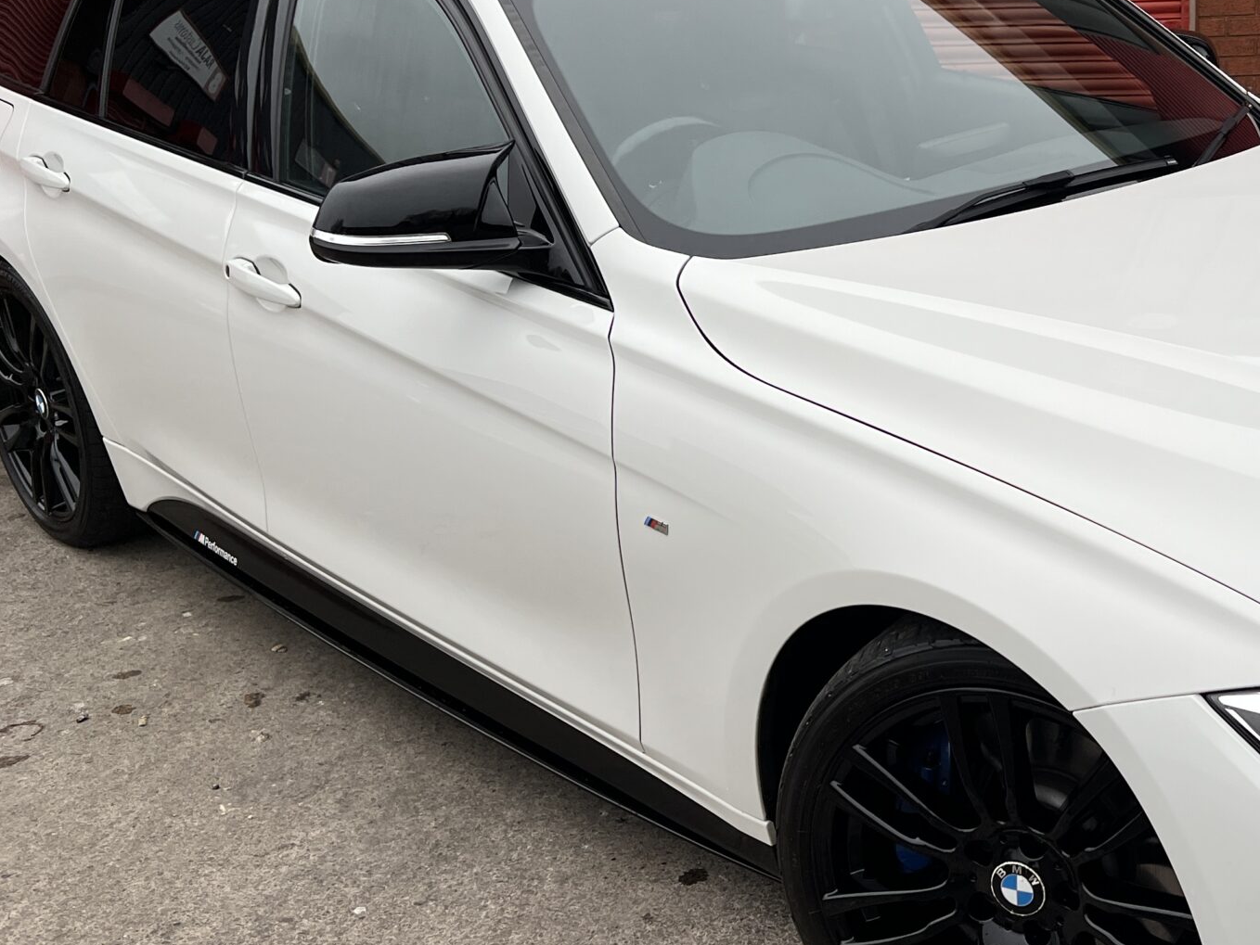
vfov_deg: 29.7
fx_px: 1784
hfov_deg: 37.6
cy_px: 431
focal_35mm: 49
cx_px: 993
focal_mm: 5.7
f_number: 1.5
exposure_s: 1/445
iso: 50
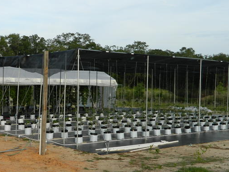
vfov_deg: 23.6
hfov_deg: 30.3
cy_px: 102
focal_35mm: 62
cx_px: 41
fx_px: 410
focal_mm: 6.2
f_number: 3.3
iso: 80
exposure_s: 1/400
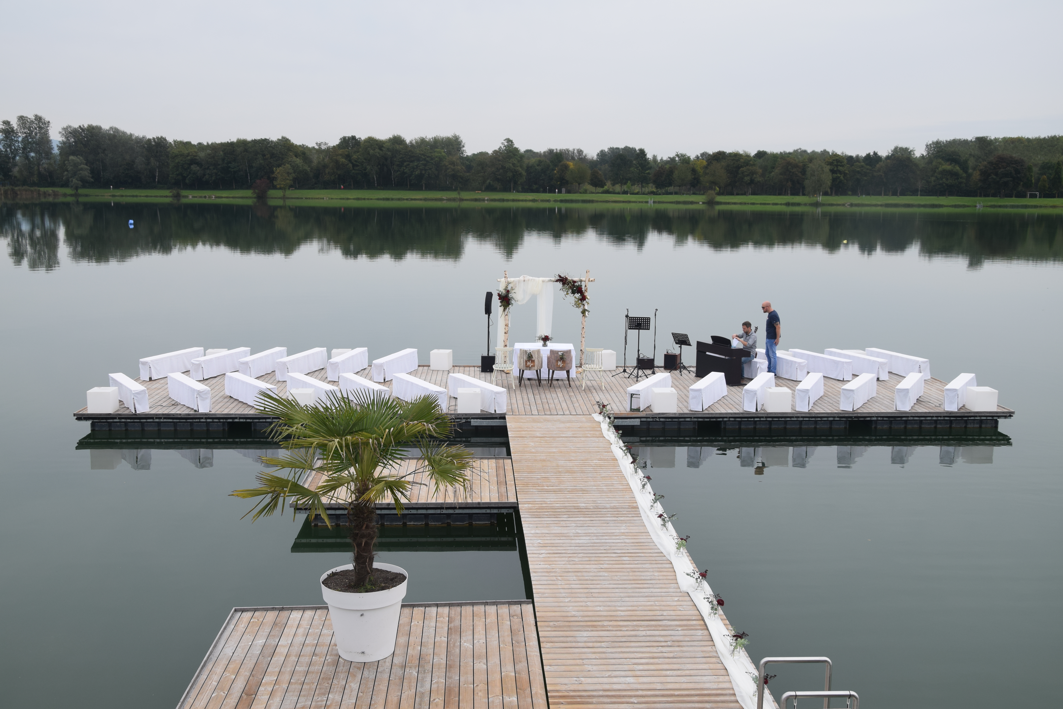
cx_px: 532
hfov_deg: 53.1
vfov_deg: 36.9
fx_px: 1063
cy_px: 354
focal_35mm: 36
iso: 200
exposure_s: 1/320
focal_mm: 24
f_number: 9
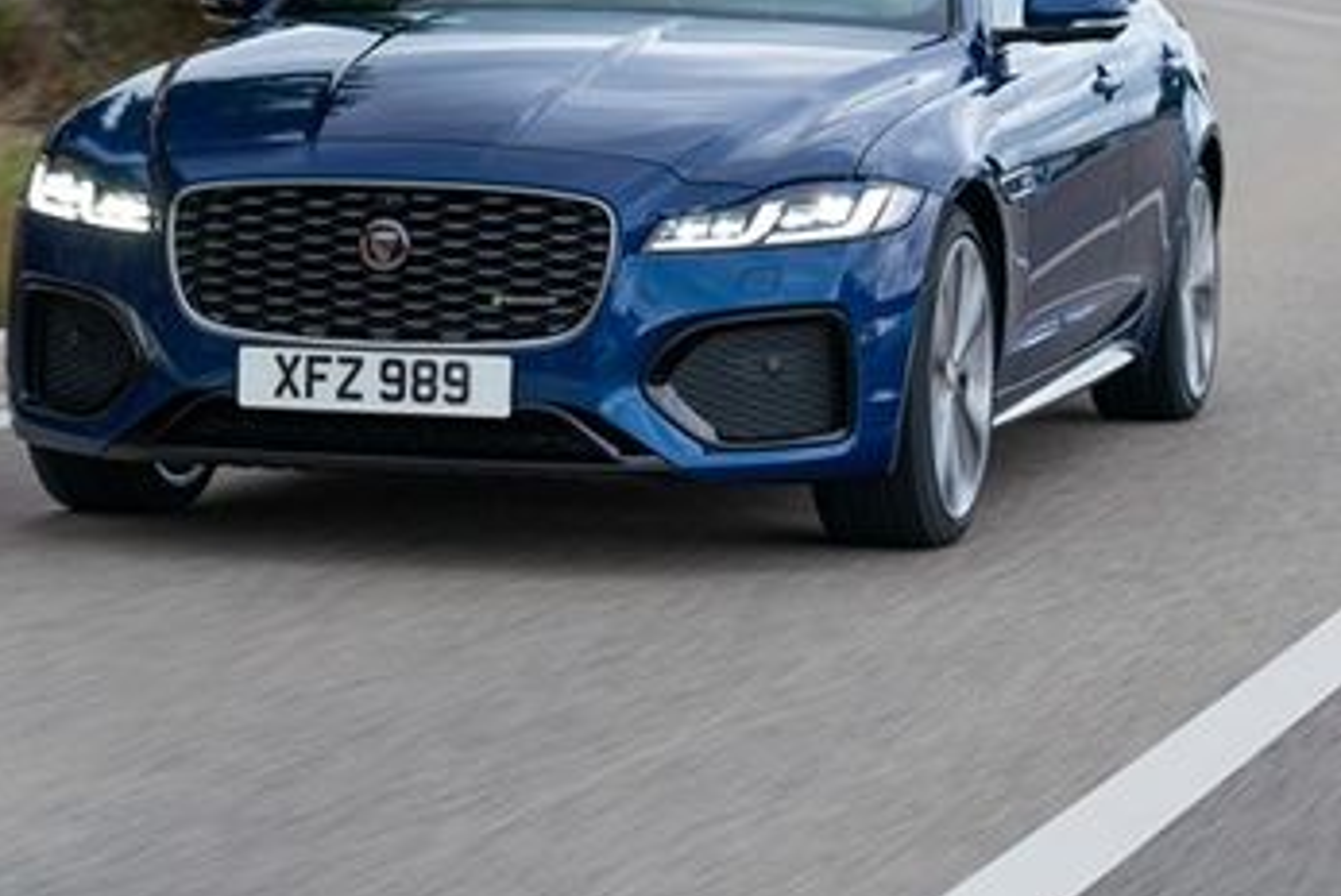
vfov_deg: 10.3
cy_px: 151
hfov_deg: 15.4
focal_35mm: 133
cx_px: 649
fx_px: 4958
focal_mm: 77
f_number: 4
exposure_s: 1/80
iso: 640
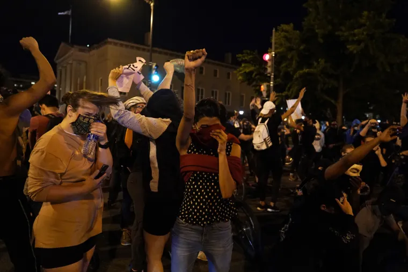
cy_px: 136
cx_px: 204
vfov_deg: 53.2
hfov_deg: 73.7
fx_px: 272
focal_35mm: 24
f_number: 2.8
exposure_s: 1/200
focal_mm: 24
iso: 6400
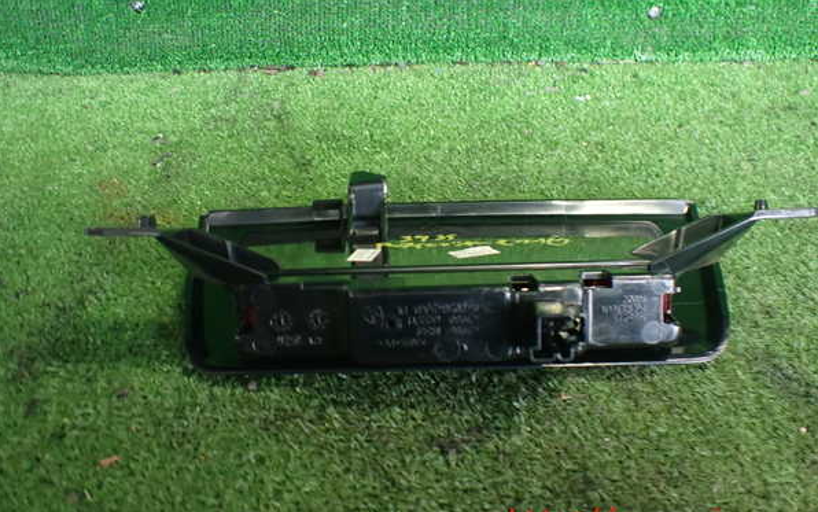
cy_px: 231
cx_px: 408
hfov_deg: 59.6
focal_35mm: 32
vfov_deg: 39.4
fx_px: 714
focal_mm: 5.4
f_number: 2.3
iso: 800
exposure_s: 1/80
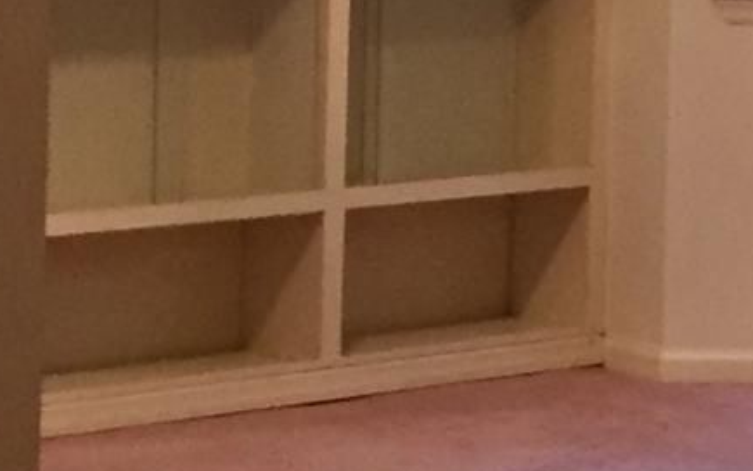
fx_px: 4351
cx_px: 1631
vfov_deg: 6.1
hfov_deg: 9.1
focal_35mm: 212
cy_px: -218
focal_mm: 4.15
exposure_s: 1/30
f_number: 2.2
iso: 125
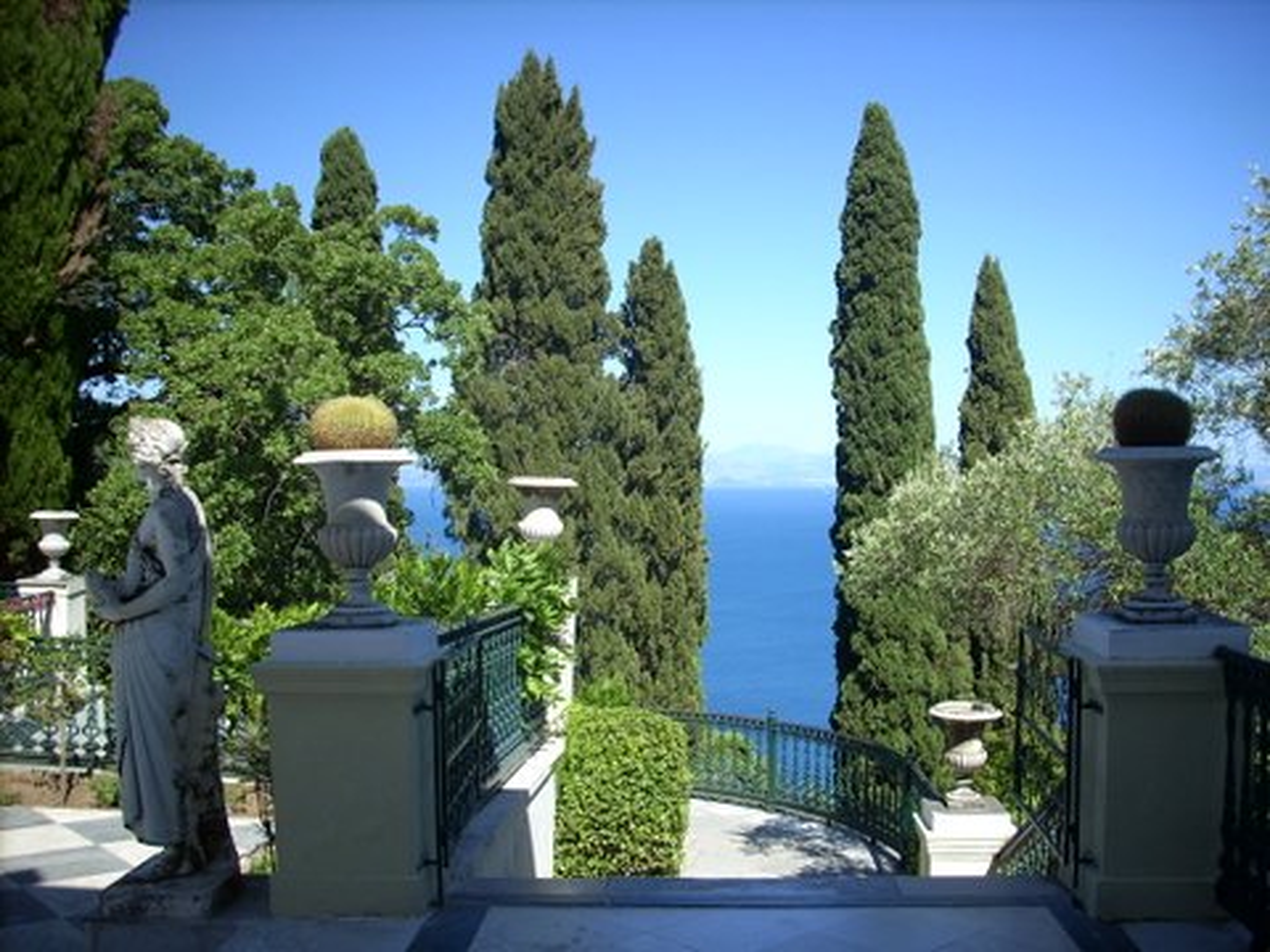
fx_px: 1357
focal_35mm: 37
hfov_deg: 50.1
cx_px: 635
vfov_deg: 38.7
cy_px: 476
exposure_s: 1/169
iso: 64
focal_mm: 6.2
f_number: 5.6
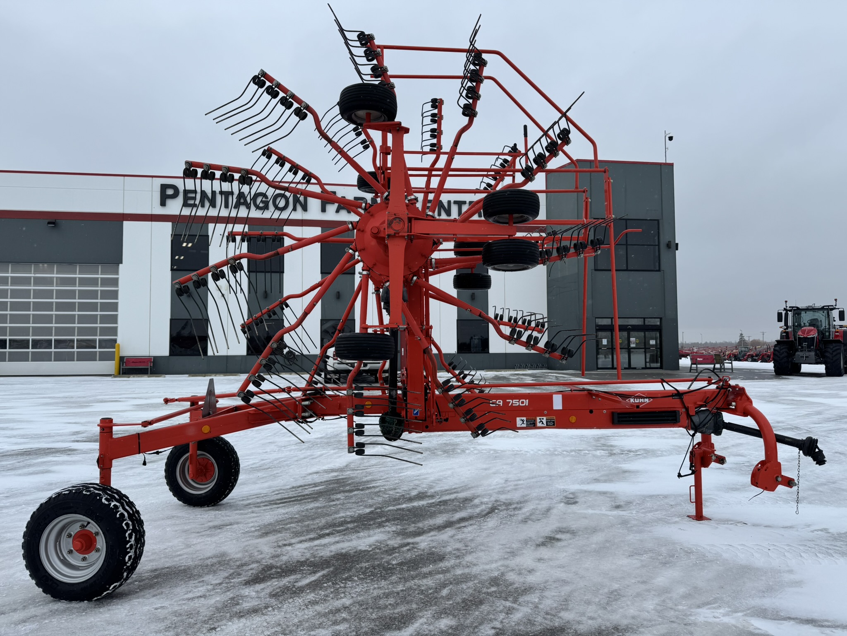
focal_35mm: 24
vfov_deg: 56.8
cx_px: 424
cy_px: 318
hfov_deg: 71.6
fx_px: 587
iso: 80
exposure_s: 1/2331
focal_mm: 6.76
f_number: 1.78
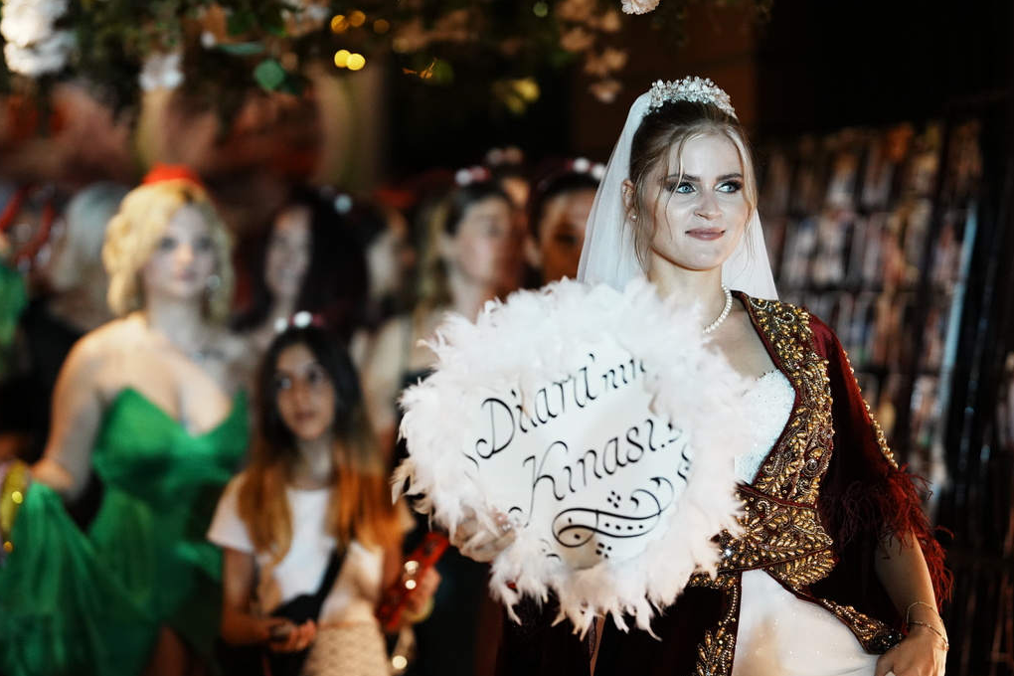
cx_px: 512
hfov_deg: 21.2
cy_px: 381
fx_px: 2704
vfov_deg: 14.2
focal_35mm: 96
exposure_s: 1/1000
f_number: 1.6
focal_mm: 85
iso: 3200
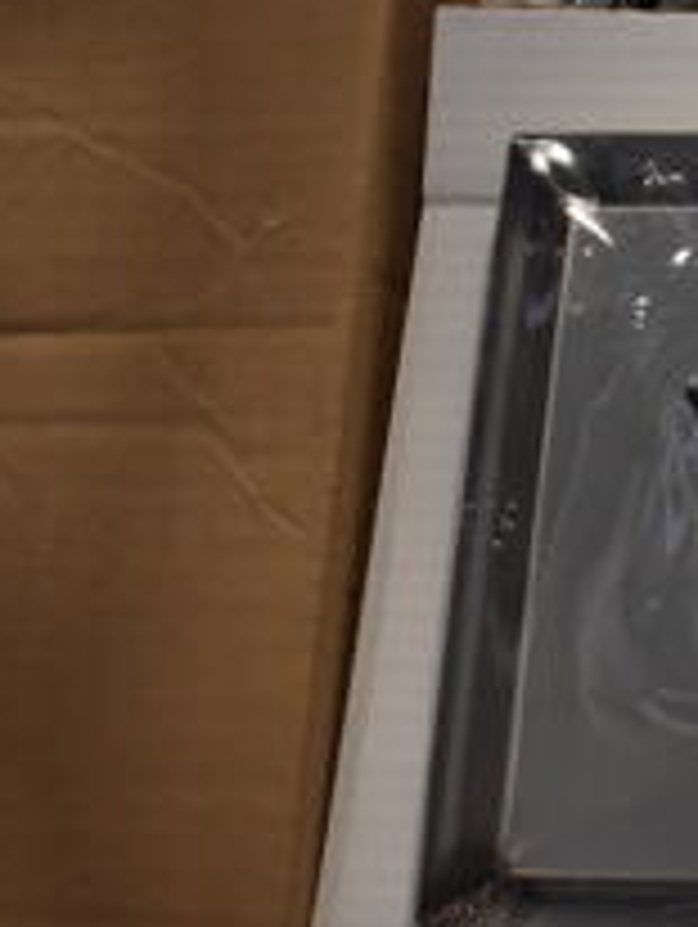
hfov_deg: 13.9
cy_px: 454
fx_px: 2522
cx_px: 1283
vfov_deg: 20.8
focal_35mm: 94
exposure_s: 1/125
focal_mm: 22
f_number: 3.8
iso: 1100
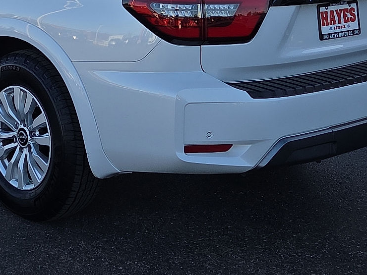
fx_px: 848
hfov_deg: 24.1
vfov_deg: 18.0
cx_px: 87
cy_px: 0
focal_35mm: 80
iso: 76
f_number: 1.8
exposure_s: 1/3333
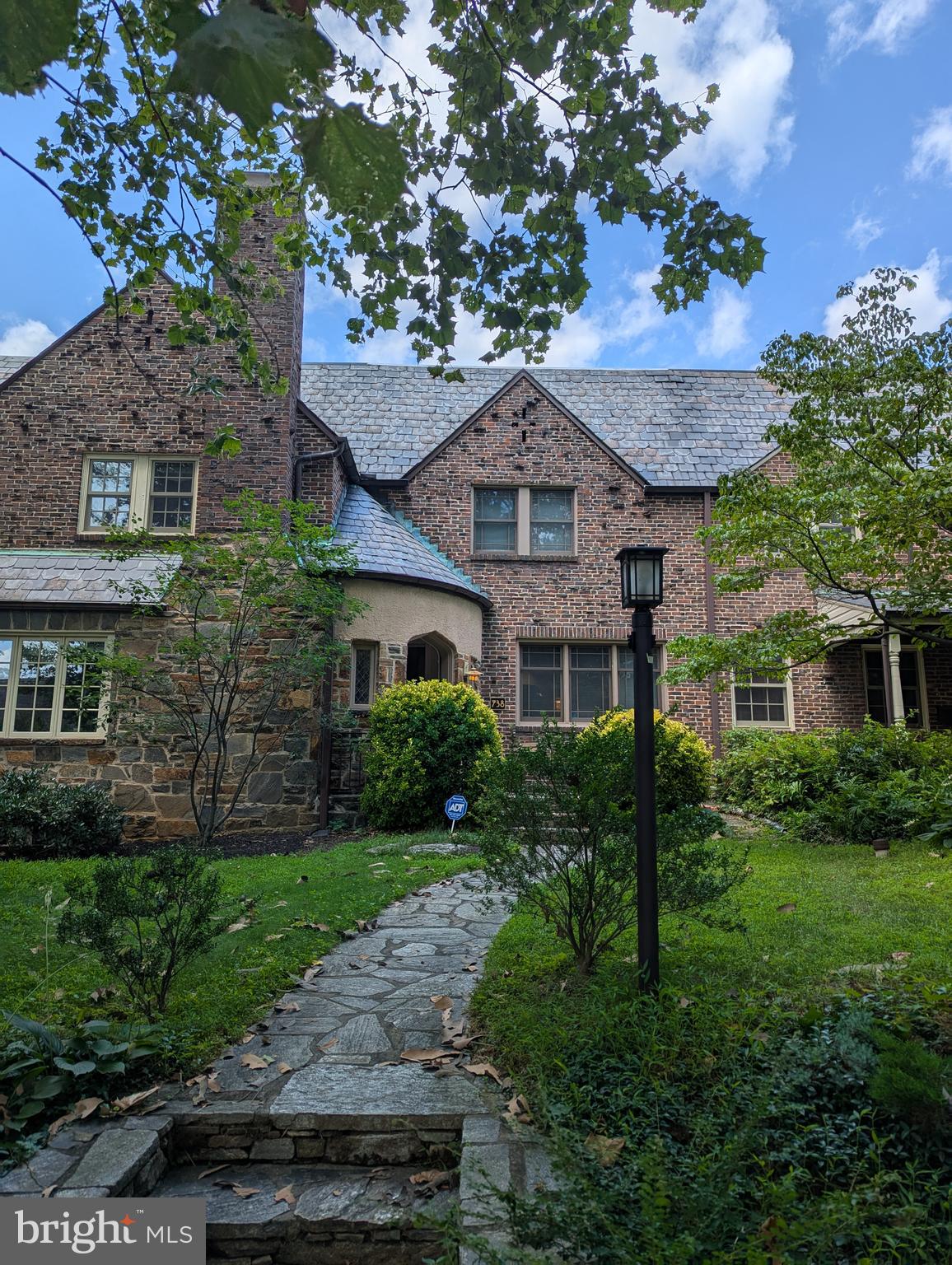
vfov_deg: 71.5
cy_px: 632
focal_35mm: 24
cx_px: 476
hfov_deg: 56.9
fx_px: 878
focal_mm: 6.81
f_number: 1.85
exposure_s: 1/2058
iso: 42
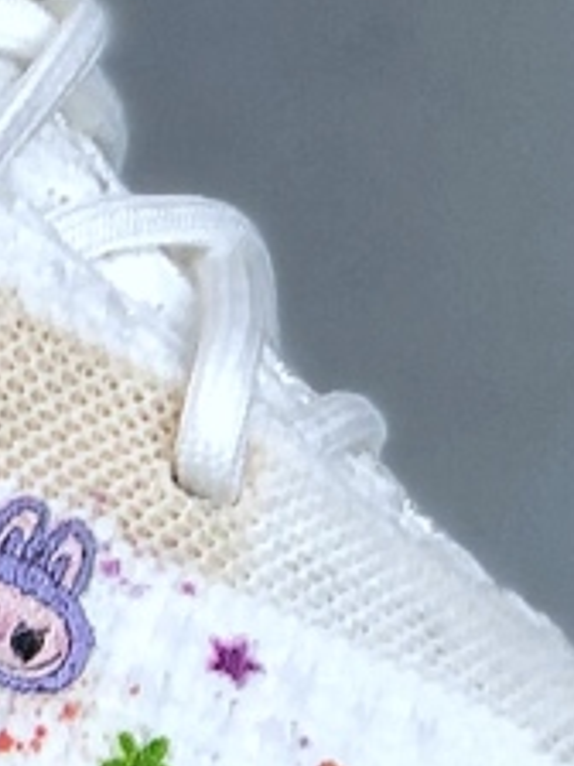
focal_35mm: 366
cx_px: -519
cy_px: 123
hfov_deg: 4.0
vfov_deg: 5.4
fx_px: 8092
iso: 25
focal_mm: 6.6
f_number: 2.8
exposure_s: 1/100
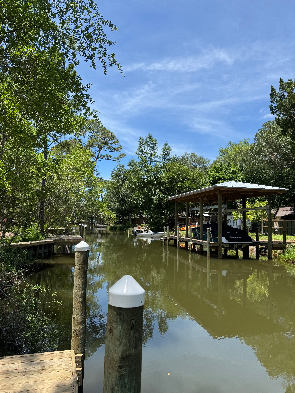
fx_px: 273
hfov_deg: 56.8
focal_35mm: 24
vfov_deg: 71.6
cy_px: 196
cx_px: 148
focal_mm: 6.76
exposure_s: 1/3413
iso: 80
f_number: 1.78
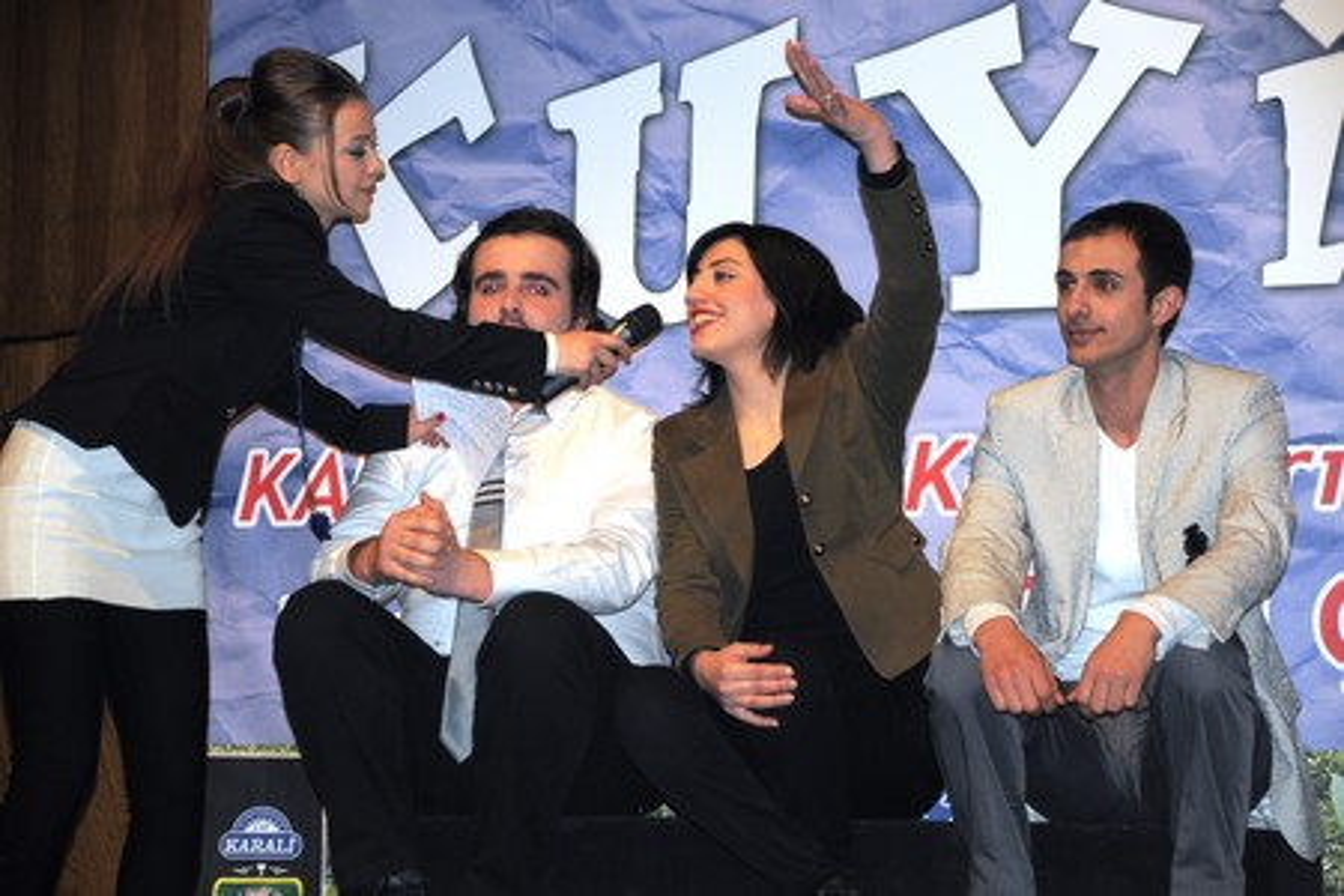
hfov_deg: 16.1
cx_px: 672
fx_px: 4760
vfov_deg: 10.8
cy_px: 448
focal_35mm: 128
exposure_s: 1/60
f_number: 5.6
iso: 400
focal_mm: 85
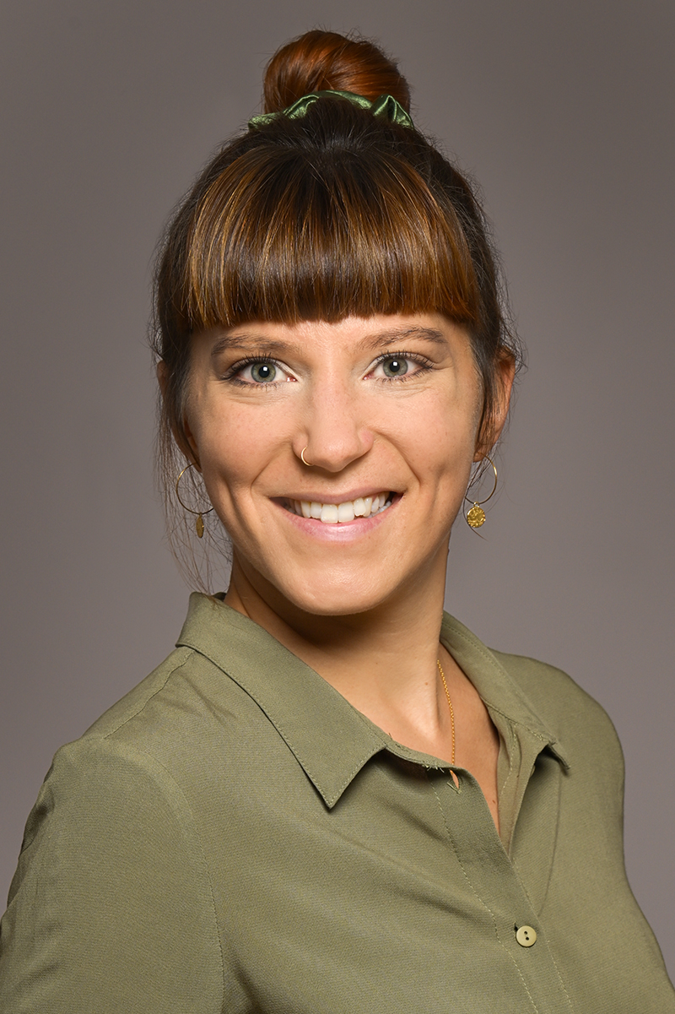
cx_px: 338
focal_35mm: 105
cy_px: 507
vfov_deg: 19.5
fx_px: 2955
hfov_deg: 13.0
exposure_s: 1/160
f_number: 10
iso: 200
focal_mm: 105
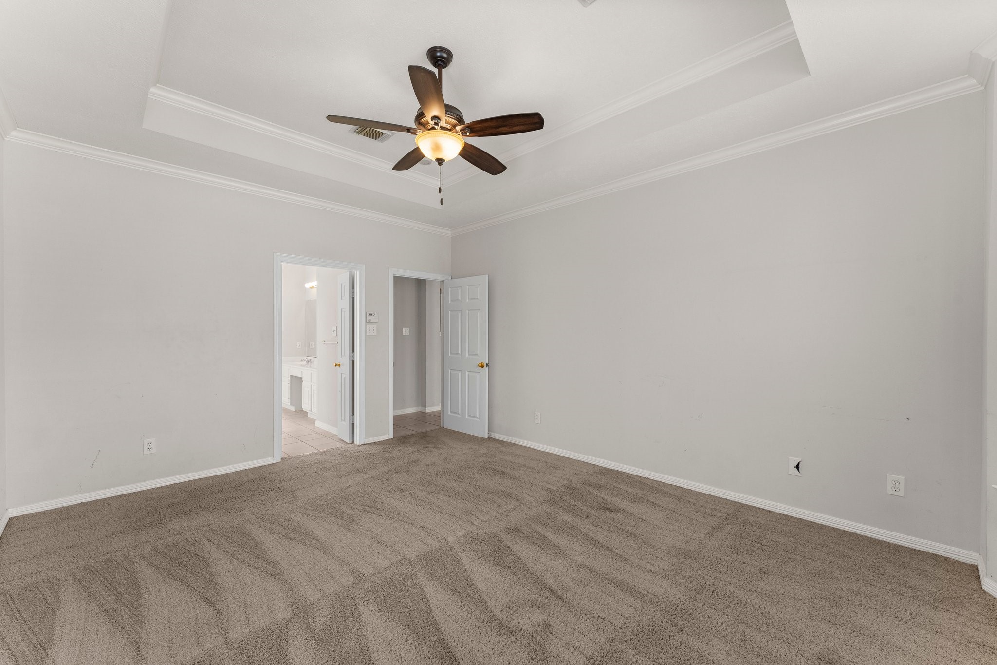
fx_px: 388
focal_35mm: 14
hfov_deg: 104.3
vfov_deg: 81.2
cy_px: 332
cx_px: 498
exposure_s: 1/20
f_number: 8
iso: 640
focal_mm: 14
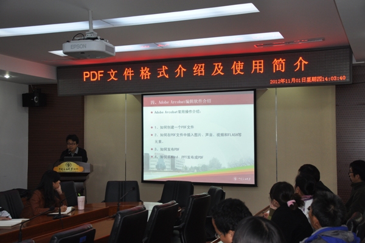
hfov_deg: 41.1
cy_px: 122
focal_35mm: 48
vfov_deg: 28.0
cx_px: 182
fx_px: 486
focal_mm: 32
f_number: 4.2
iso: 500
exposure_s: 1/60
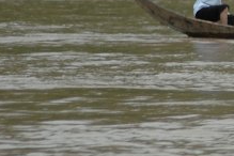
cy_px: 60
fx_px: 5447
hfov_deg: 2.5
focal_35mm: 838
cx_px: 364
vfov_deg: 1.6
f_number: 4.8
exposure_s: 1/320
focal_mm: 170
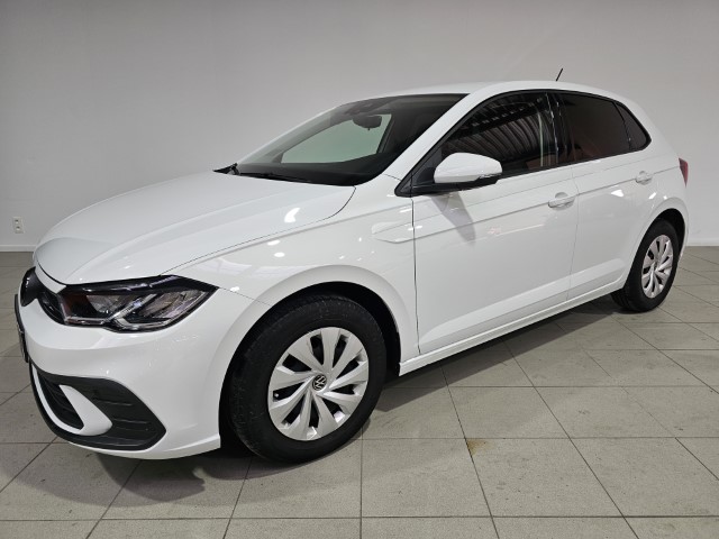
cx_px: 360
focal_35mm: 23
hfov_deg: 73.9
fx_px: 478
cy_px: 270
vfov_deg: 58.9
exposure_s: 1/190
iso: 100
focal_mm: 6.3
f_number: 1.7
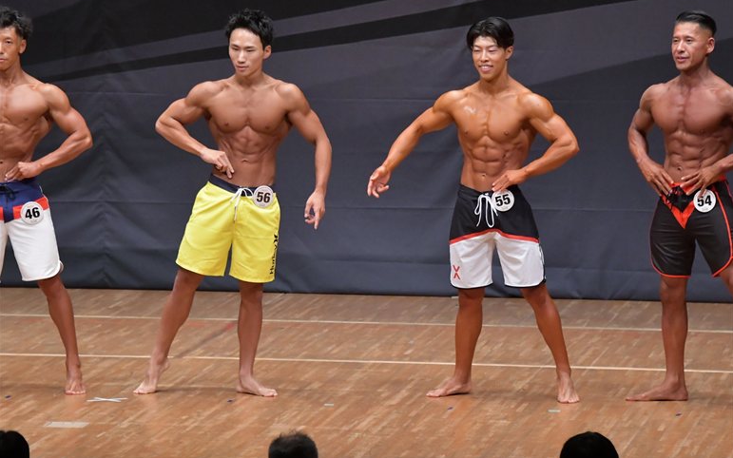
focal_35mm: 261
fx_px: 5214
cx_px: 367
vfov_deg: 5.0
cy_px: 215
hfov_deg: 8.0
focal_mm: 170
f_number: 5.6
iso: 6400
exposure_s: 1/400
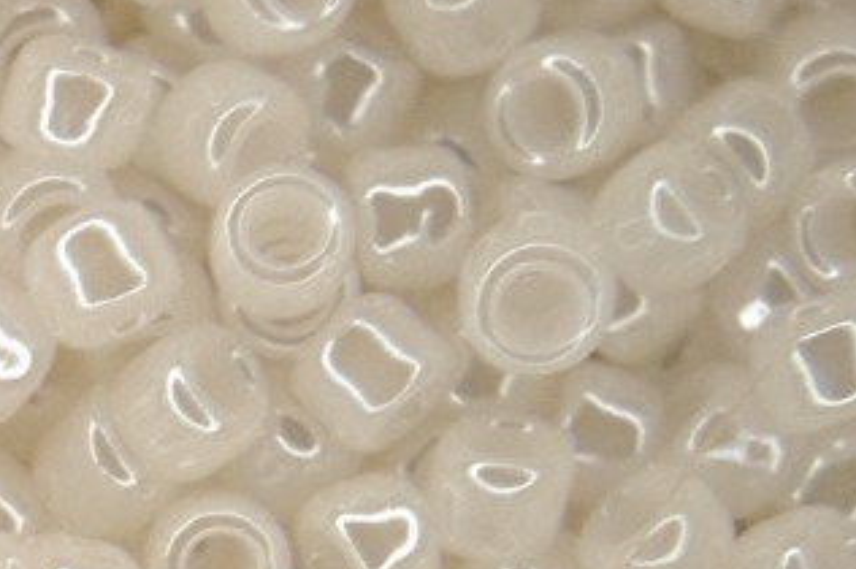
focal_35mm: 308
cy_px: 1368
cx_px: -1062
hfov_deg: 6.4
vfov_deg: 4.4
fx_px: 7316
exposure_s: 1/160
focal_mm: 40
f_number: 5.3
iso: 100
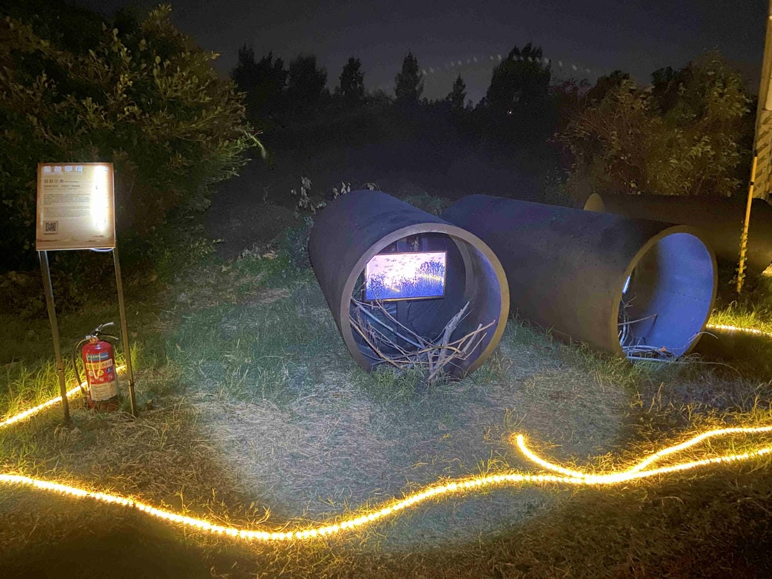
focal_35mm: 26
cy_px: 290
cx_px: 386
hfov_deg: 67.3
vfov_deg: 53.1
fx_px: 580
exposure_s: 1/15
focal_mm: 4.25
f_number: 1.8
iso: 1250
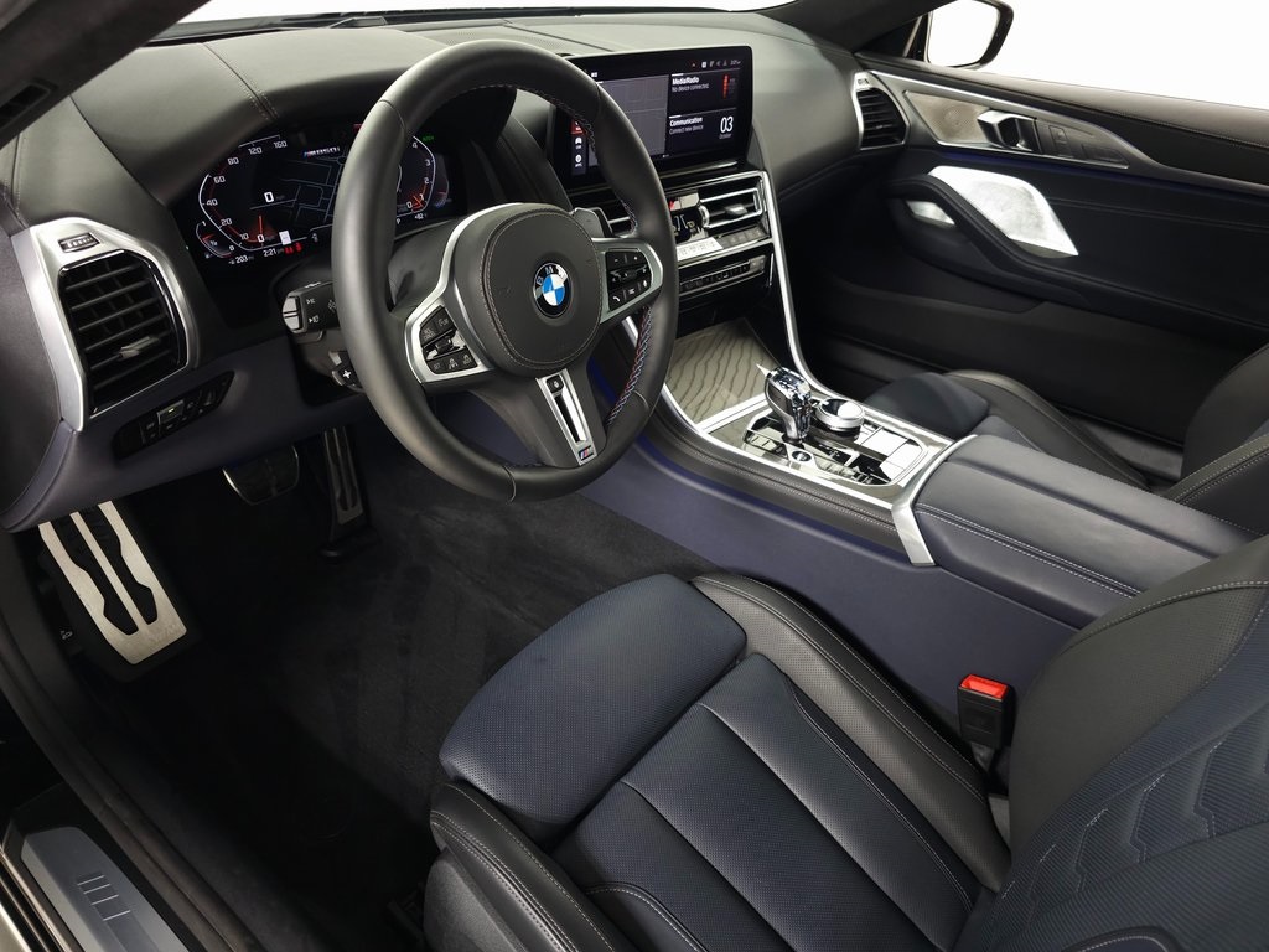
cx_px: 634
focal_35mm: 23
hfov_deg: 73.9
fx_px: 843
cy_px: 476
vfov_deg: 58.9
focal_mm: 6.3
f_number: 1.7
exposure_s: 1/60
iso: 320
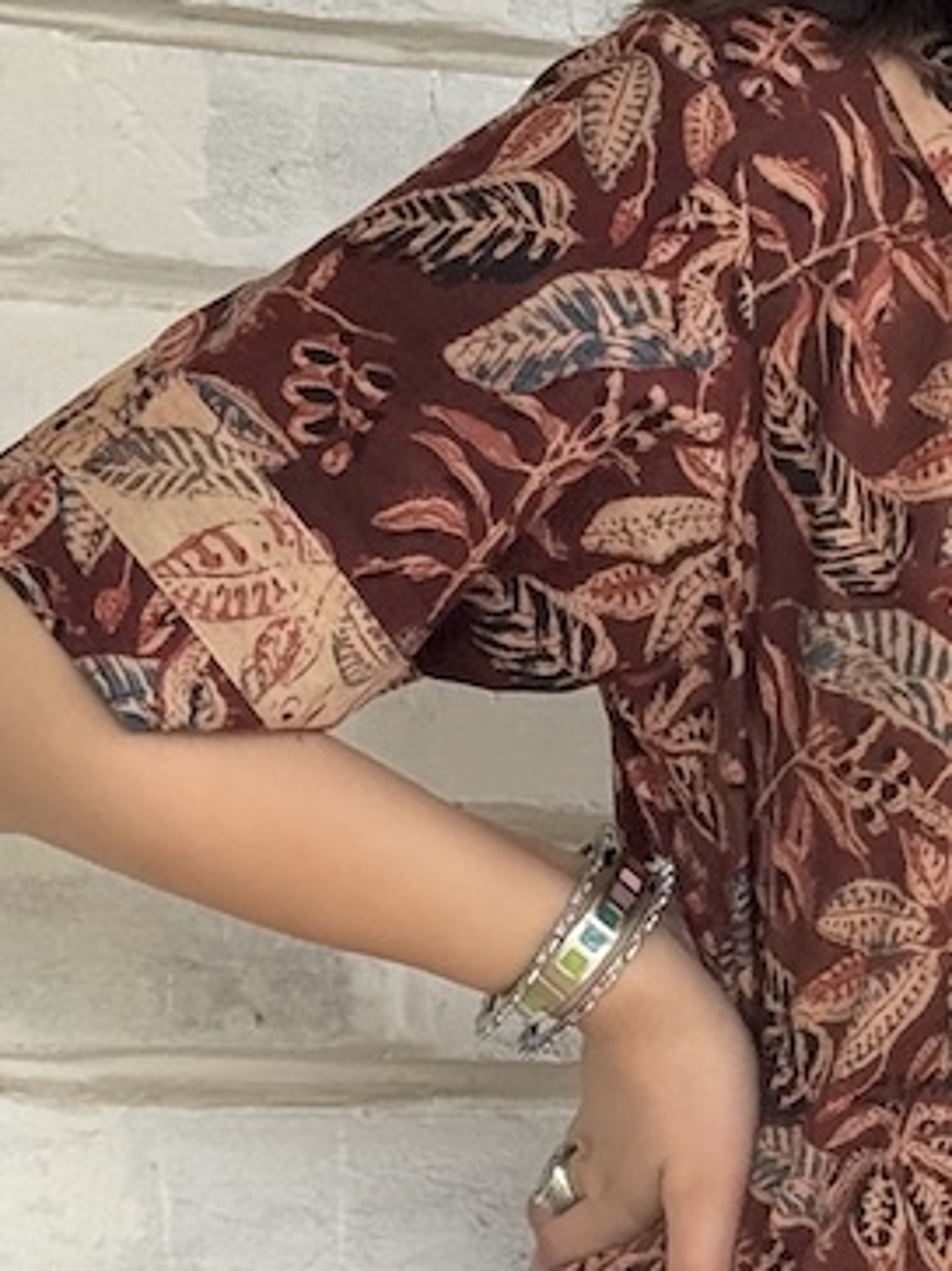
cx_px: 971
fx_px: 6898
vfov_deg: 10.4
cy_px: 1429
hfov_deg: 7.9
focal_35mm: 188
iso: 64
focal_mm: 6.76
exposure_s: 1/249
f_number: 1.78
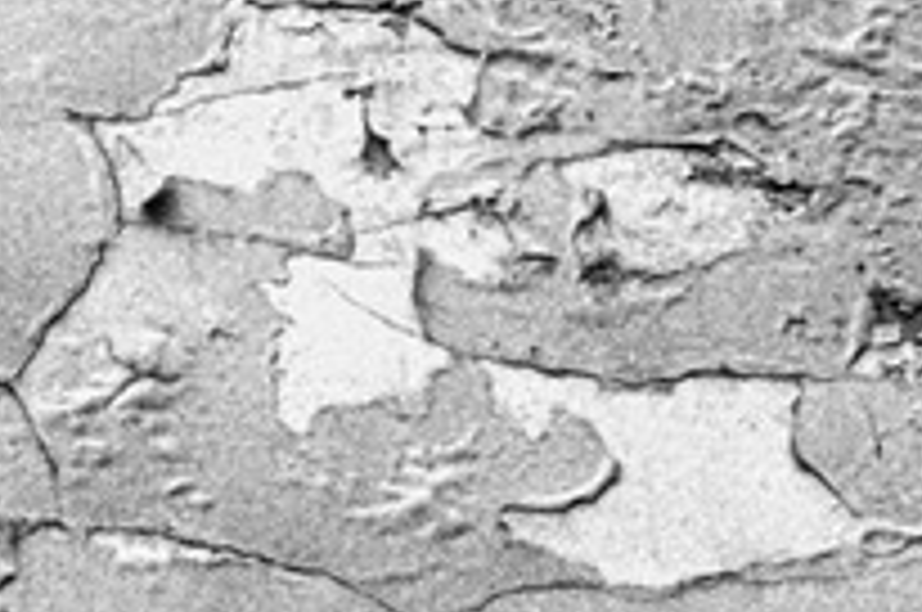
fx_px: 5777
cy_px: 904
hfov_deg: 8.9
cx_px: -369
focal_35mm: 226
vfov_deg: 6.0
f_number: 14
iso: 6400
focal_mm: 39
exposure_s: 1/3200
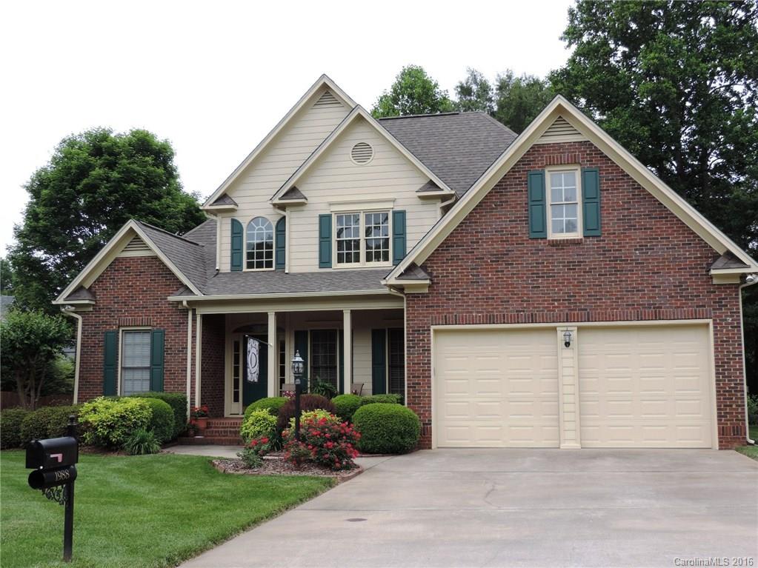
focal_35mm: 40
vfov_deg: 36.0
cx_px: 379
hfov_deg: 46.8
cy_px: 284
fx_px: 876
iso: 80
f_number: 3.3
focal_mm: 7.1
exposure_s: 1/250
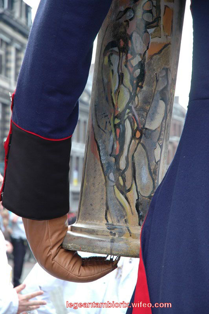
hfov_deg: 13.0
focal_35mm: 105
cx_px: 104
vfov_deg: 19.5
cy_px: 157
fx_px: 916
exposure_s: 1/100
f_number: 4.5
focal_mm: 70
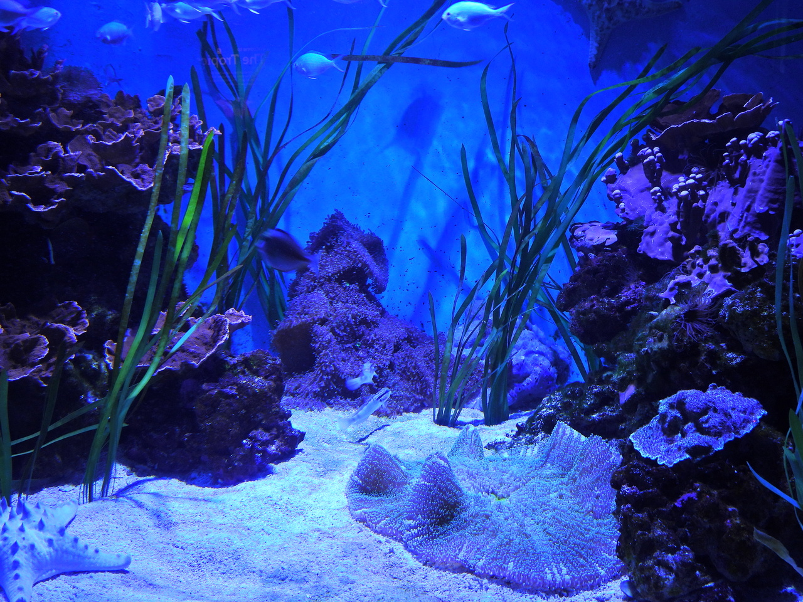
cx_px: 402
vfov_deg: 33.6
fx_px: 997
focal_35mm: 43
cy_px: 301
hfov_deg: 43.9
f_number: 3.2
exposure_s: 1/30
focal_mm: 7.7
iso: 180
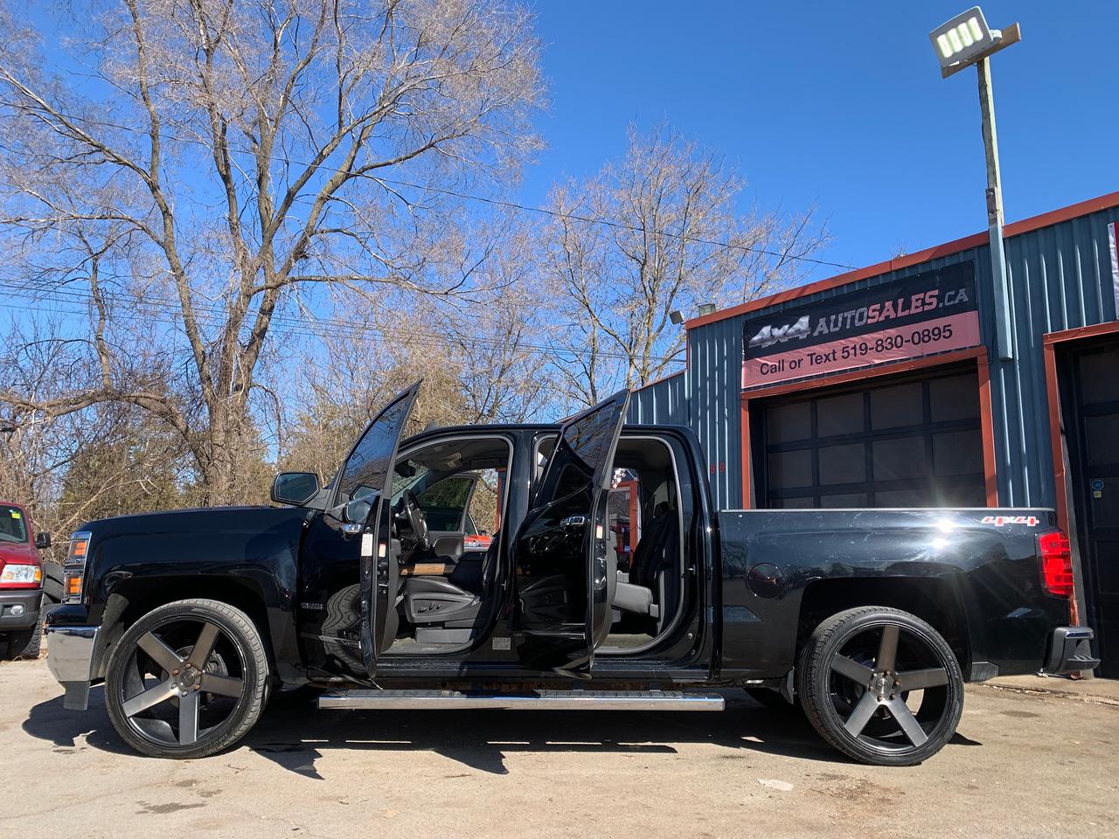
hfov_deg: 67.3
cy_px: 420
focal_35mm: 26
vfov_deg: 53.1
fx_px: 840
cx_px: 560
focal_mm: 4.25
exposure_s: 1/1043
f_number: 1.8
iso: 25
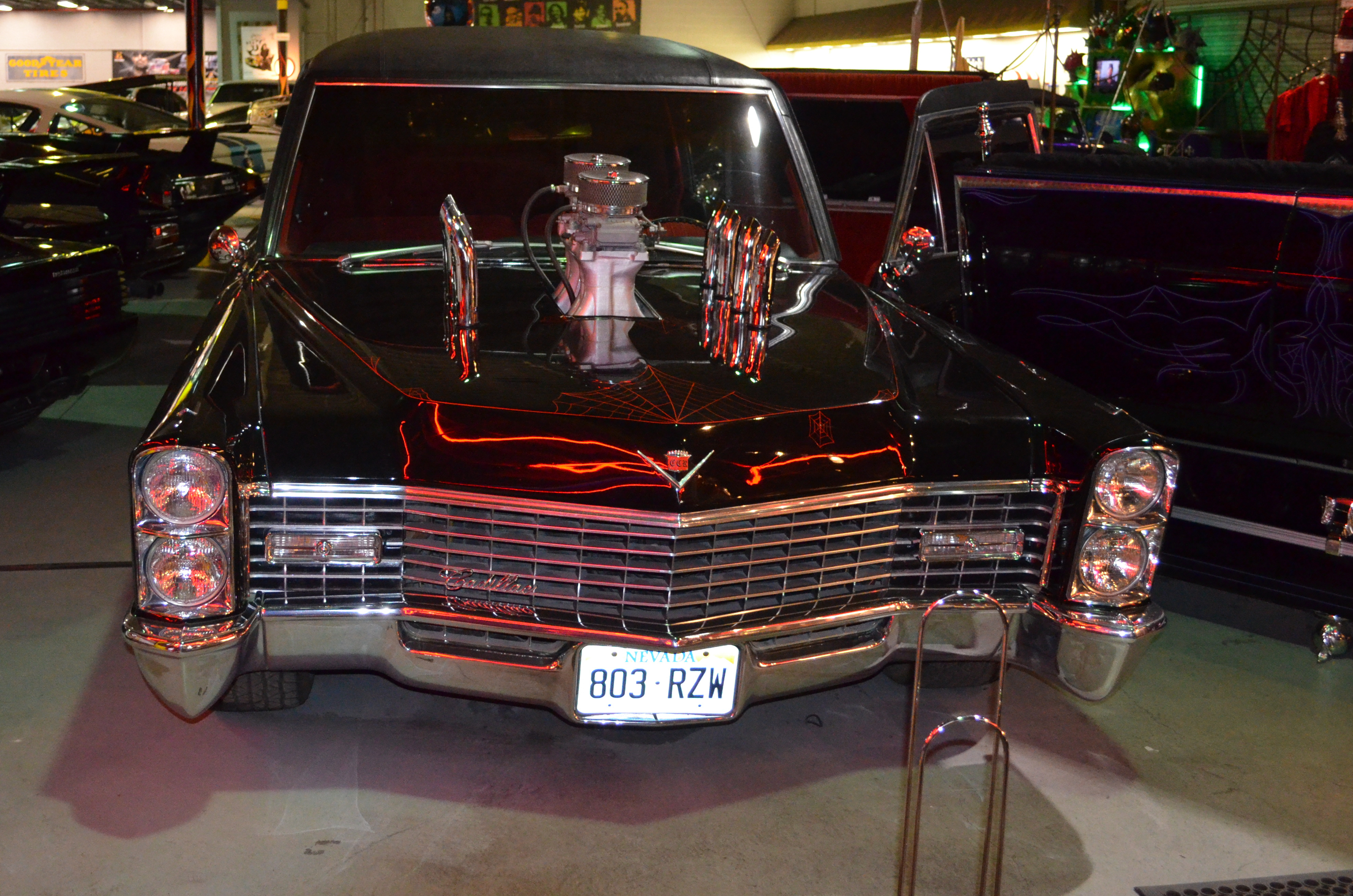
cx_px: 518
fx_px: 1538
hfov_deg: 47.1
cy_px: 340
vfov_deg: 32.4
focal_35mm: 41
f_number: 4
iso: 3200
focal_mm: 22
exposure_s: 1/60
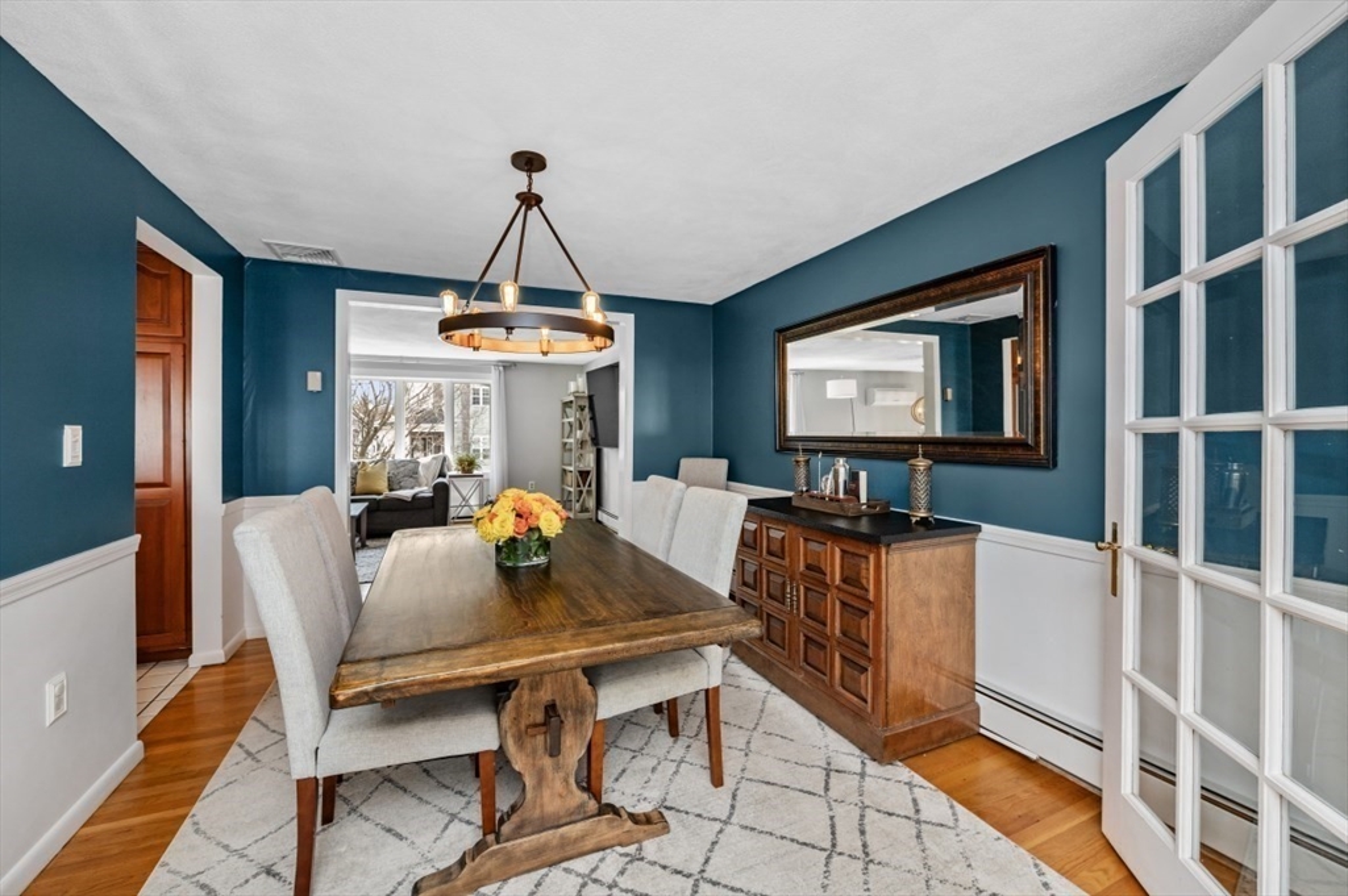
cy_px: 448
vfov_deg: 81.1
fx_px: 524
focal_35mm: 14
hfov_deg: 104.3
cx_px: 674
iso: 400
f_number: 5.6
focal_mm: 14
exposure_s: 1/100
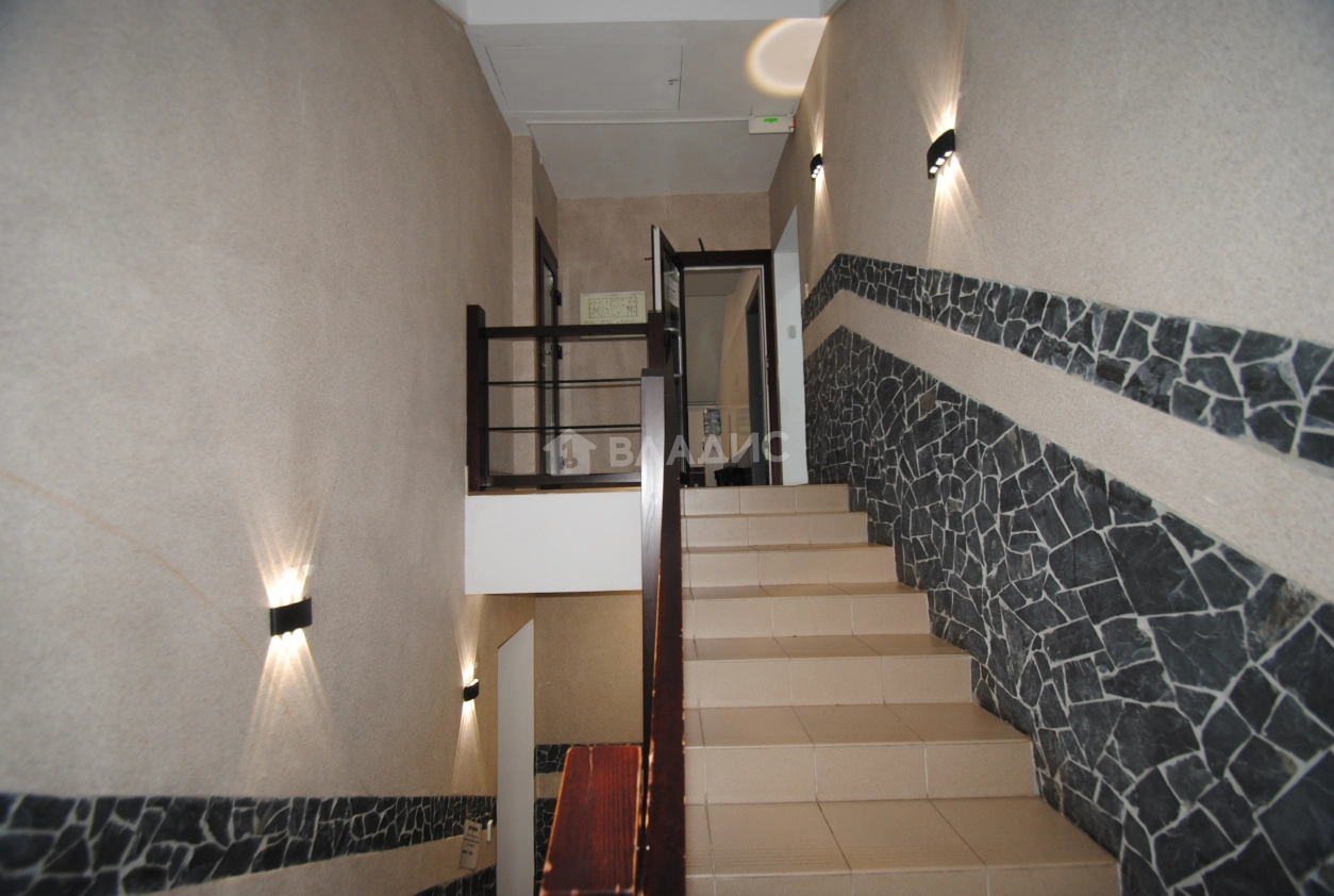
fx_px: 557
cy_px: 448
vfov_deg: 77.6
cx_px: 667
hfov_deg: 100.3
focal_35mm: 15
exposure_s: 1/60
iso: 200
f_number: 4
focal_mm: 10
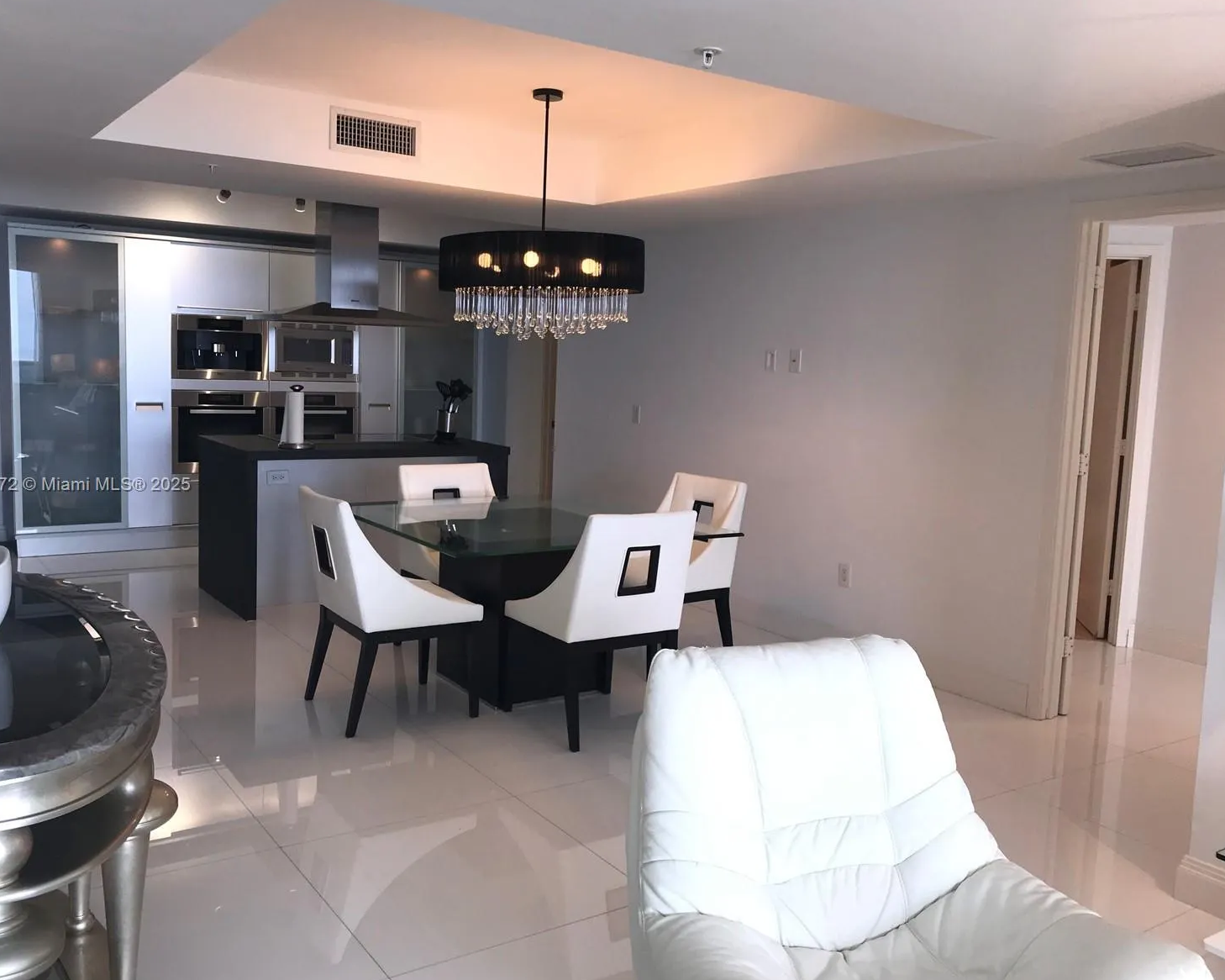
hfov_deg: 58.8
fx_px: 1088
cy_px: 486
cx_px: 594
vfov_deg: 48.5
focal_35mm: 30
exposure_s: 1/78
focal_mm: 3.99
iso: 20
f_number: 1.8
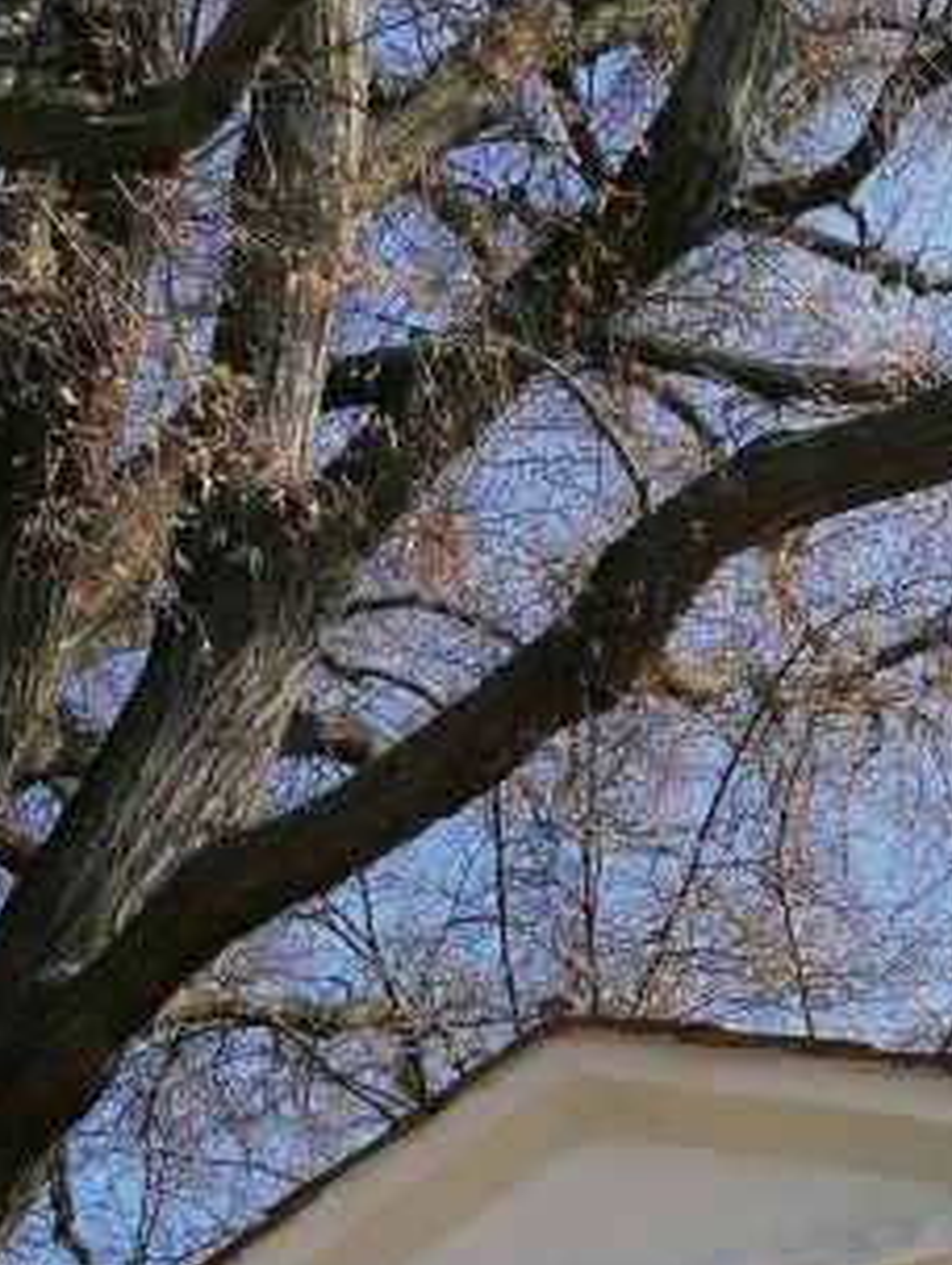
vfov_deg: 19.8
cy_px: 1733
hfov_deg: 16.6
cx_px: 342
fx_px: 3257
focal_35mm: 89
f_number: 1.8
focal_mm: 4.75
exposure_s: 1/1127
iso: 50
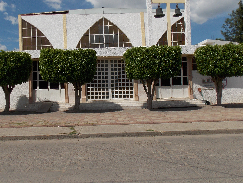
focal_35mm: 33
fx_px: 232
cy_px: 86
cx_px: 99
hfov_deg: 55.0
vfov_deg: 42.9
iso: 80
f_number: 9.9
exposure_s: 1/200
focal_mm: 4
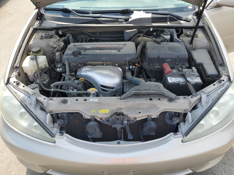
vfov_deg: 53.1
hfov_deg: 67.3
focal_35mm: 26
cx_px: 117
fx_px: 176
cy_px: 88
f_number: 1.5
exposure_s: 1/625
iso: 50
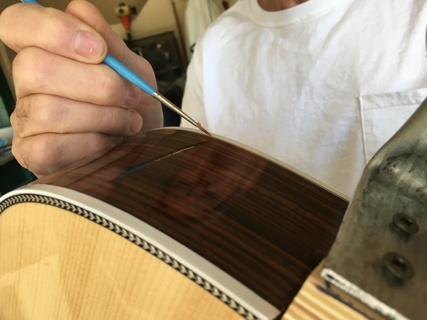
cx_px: 214
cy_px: 160
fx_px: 358
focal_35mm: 29
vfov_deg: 48.2
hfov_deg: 61.7
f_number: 2.2
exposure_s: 1/40
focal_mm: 4.15
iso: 25
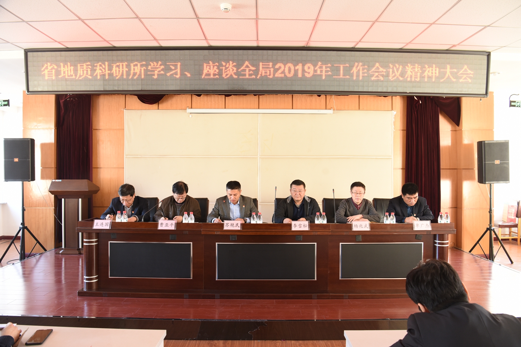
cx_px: 260
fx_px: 347
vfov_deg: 53.2
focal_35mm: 24
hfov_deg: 73.7
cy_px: 174
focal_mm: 24
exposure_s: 1/20
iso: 800
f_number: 5.6
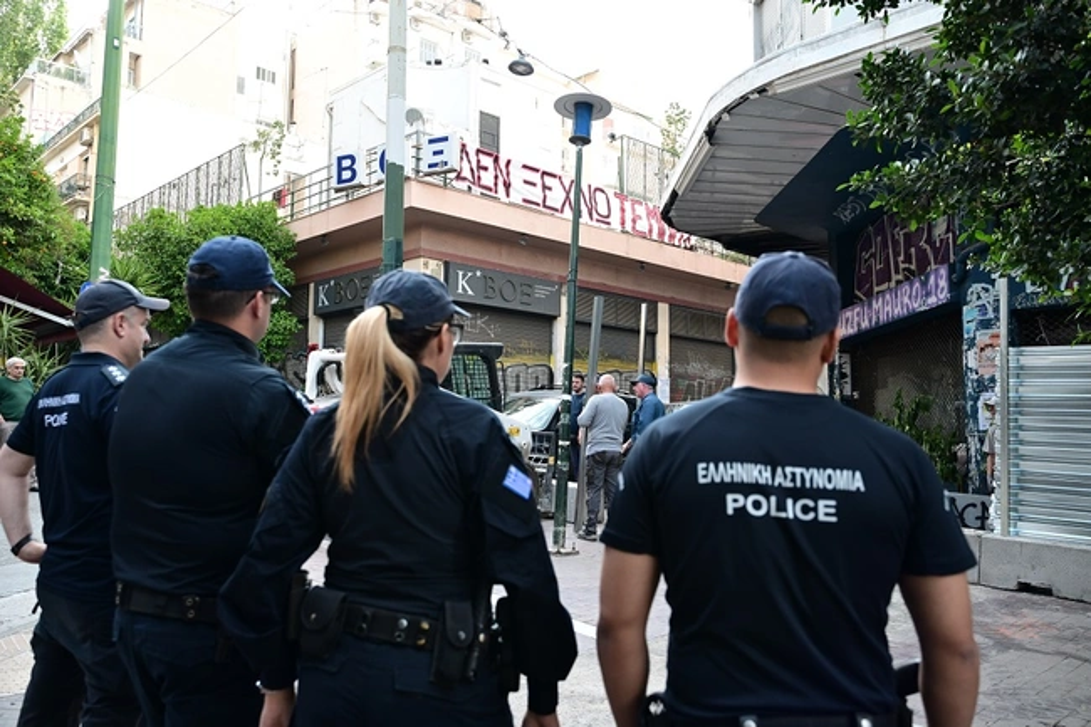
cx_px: 546
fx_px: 894
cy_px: 364
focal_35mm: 30
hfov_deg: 62.8
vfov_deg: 44.3
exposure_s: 1/800
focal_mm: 29.5
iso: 1000
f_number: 3.5
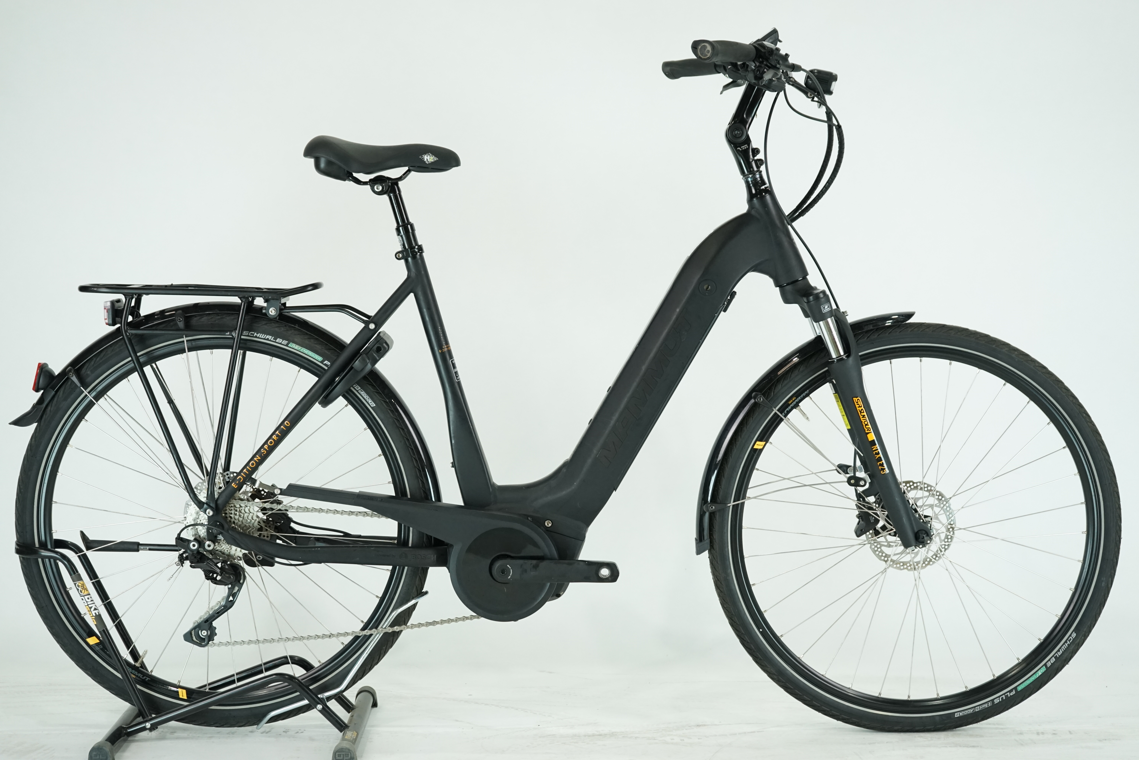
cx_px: 570
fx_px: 1930
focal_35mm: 61
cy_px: 380
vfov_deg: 22.3
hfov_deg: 32.9
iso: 1600
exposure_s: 1/200
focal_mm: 61
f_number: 5.6
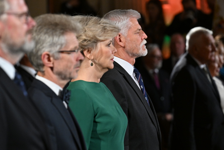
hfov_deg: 11.4
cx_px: 112
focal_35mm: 180
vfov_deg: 7.6
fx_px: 1120
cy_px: 75
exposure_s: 1/400
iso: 6400
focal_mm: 180
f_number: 5
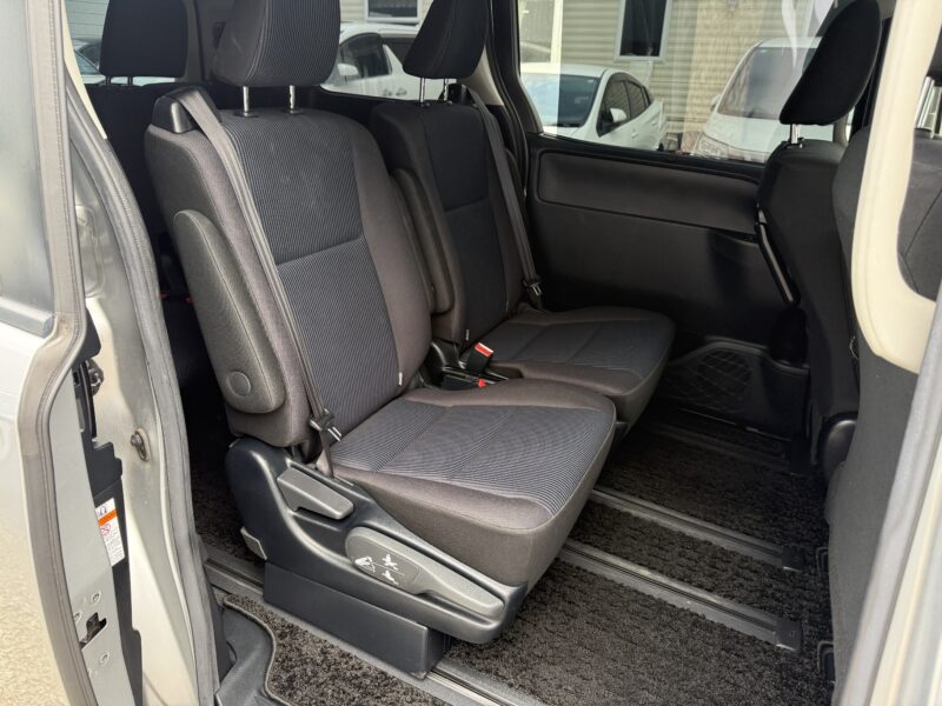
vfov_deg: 56.8
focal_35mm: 24
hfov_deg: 71.6
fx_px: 653
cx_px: 471
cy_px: 353
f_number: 1.78
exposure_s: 1/94
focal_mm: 6.76
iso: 200
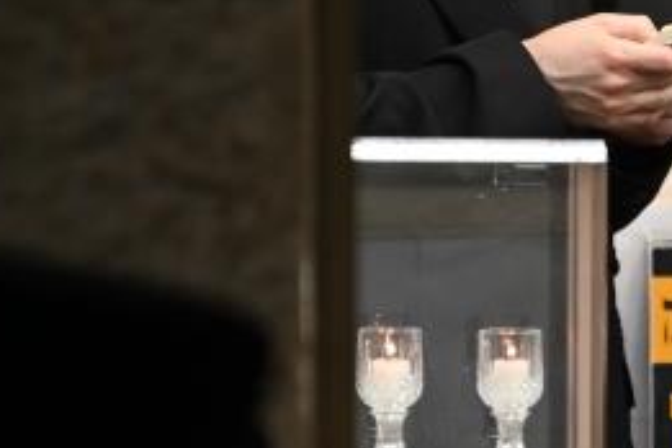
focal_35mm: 1175
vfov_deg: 1.2
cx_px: 1241
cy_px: 397
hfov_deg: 1.8
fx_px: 21932
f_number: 3.5
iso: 800
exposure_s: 1/125
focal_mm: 200
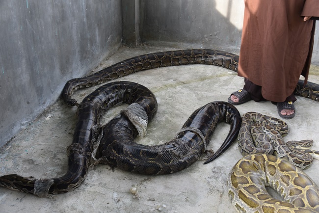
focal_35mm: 38
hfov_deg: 50.7
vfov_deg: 35.1
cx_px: 160
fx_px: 337
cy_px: 106
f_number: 5.6
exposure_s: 1/125
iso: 640
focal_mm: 38
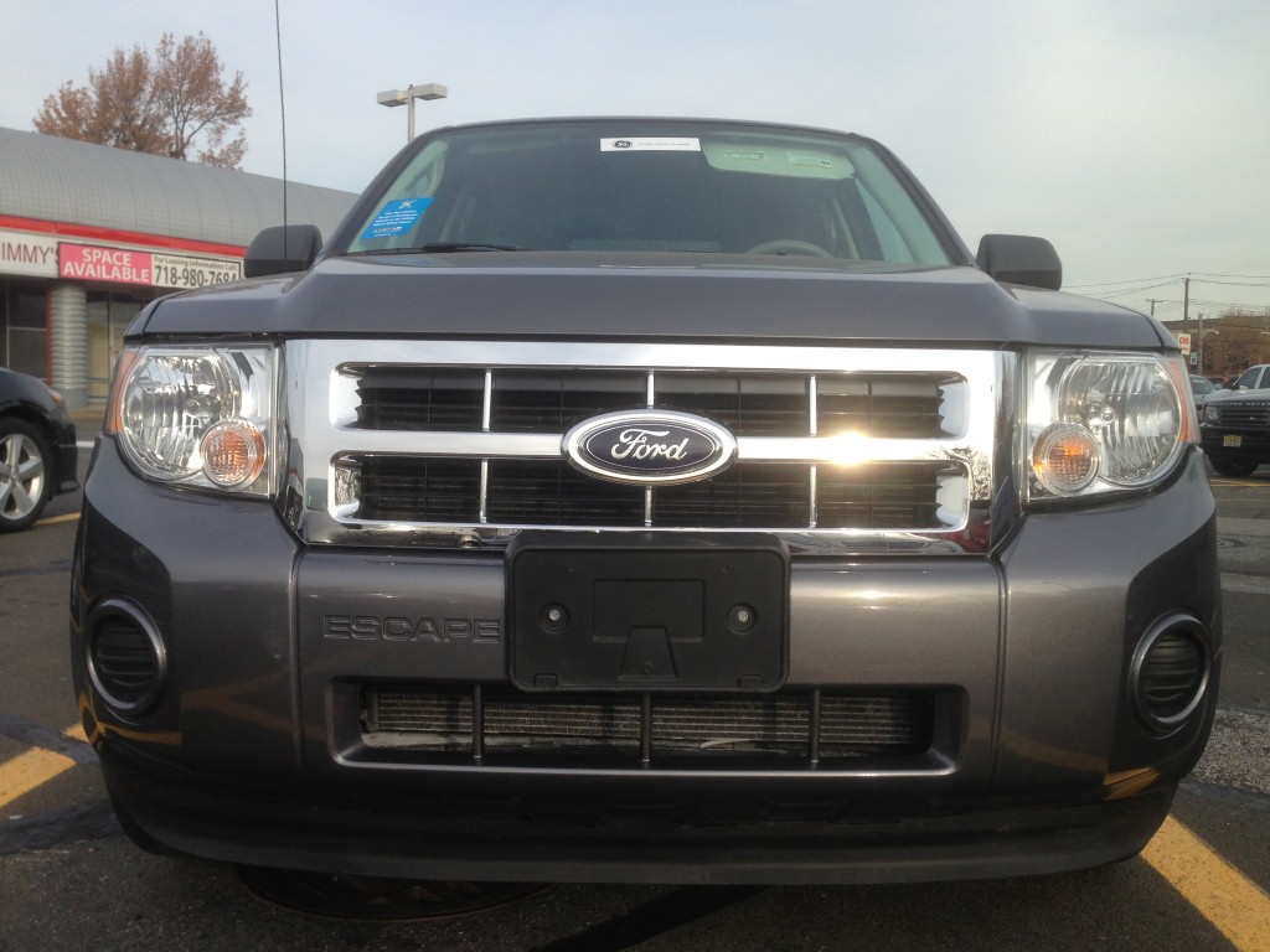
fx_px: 1211
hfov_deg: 55.4
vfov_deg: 42.9
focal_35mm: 33
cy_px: 476
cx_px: 635
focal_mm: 4.13
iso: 50
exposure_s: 1/723
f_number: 2.4
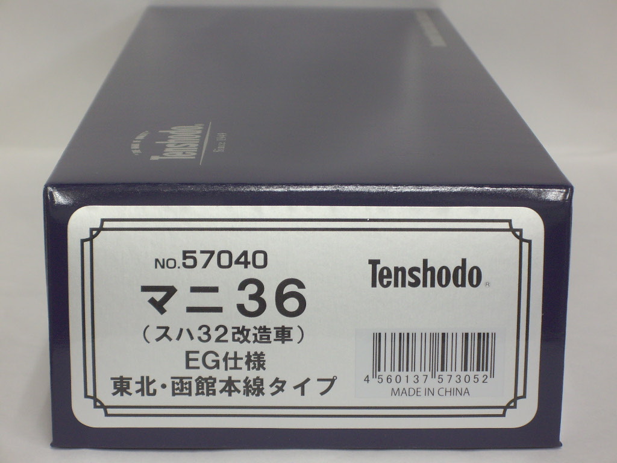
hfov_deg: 17.3
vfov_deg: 13.0
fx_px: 2032
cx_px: 308
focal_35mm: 114
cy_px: 232
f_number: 5.2
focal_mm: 18.6
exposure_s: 1/8
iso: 100
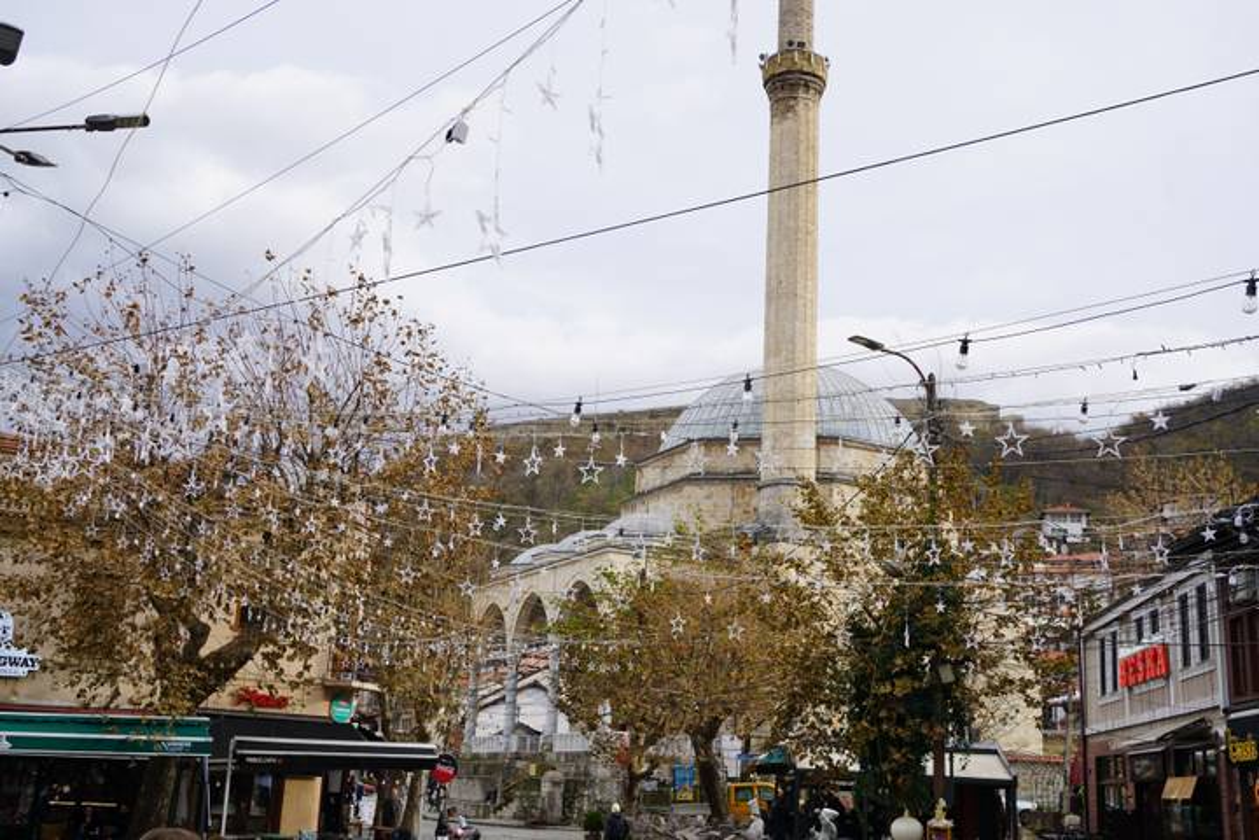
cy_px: 420
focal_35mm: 35
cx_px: 630
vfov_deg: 37.9
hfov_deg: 54.4
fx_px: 1224
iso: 100
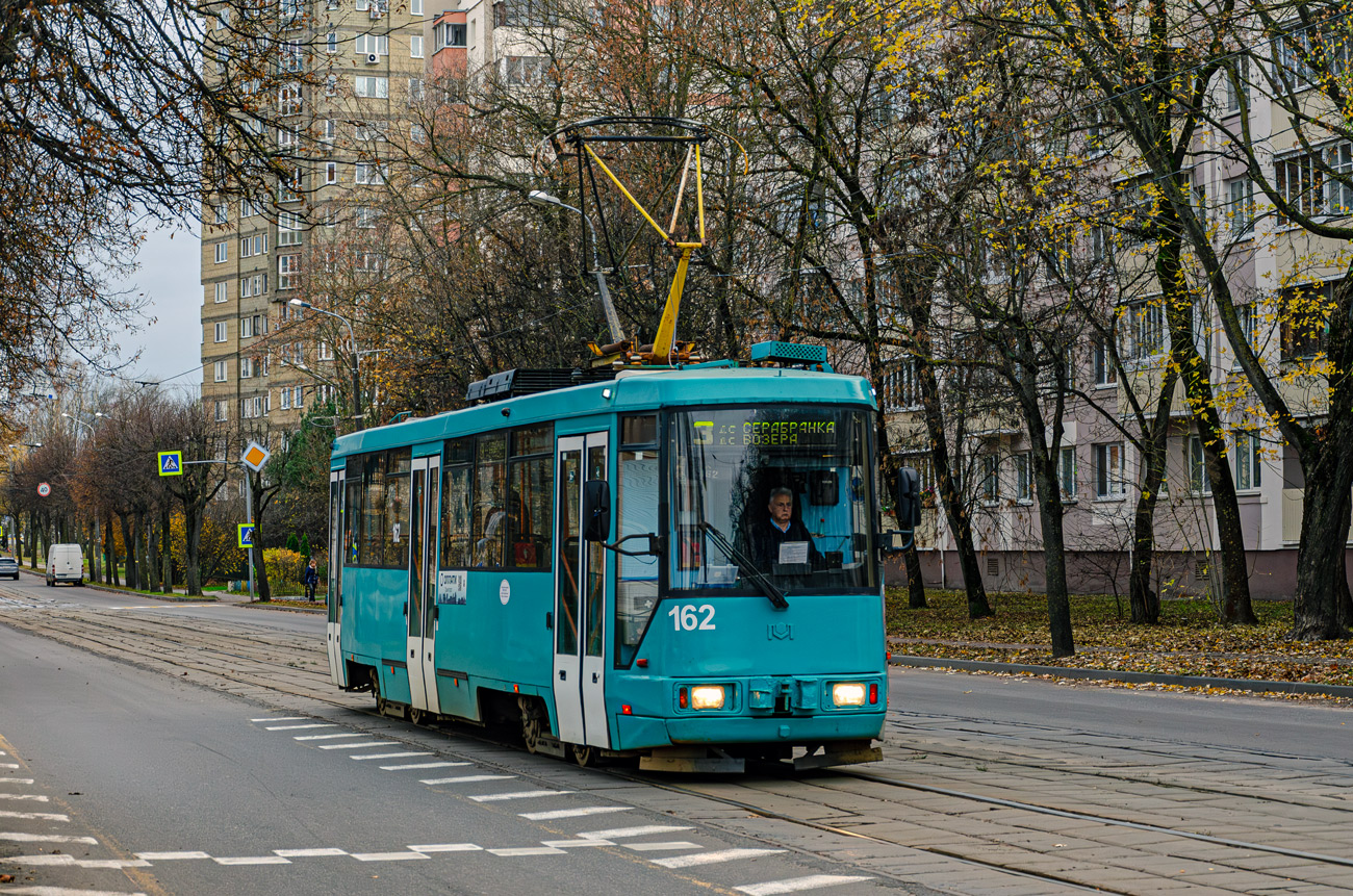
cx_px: 676
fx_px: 2813
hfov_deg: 27.0
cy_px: 448
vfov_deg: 18.1
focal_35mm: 75
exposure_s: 1/400
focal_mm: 50
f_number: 5
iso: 500
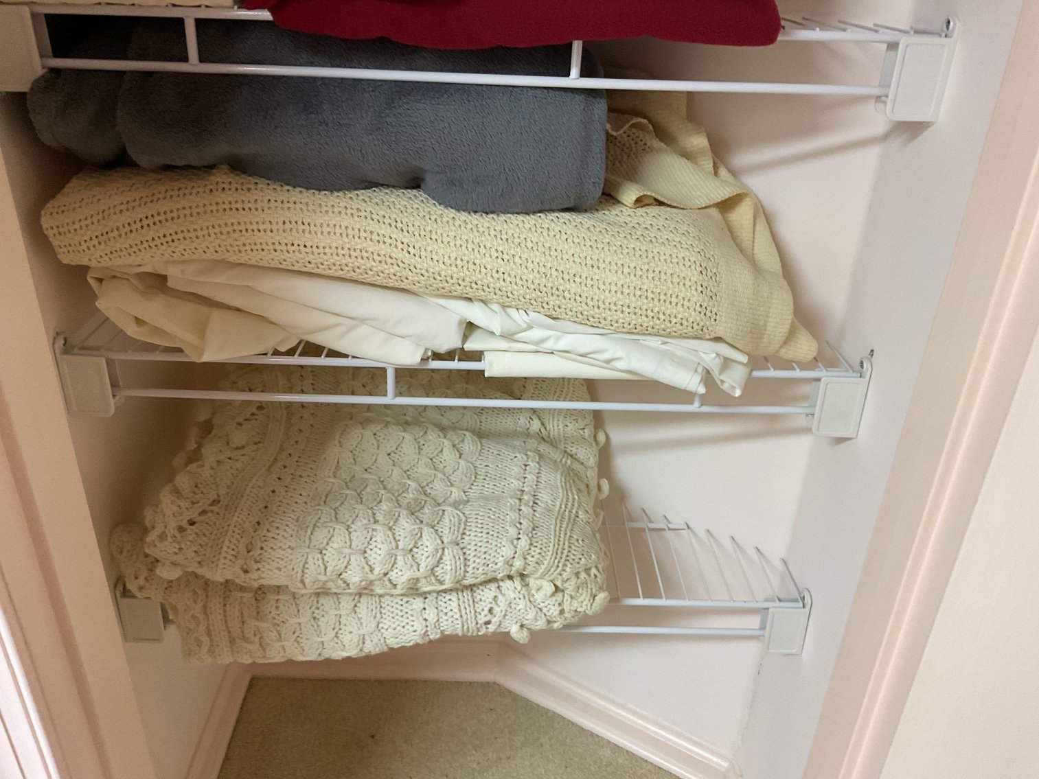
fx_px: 871
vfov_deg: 48.2
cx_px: 520
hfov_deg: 61.7
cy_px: 390
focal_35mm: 29
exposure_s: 1/60
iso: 160
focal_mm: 3
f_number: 1.8
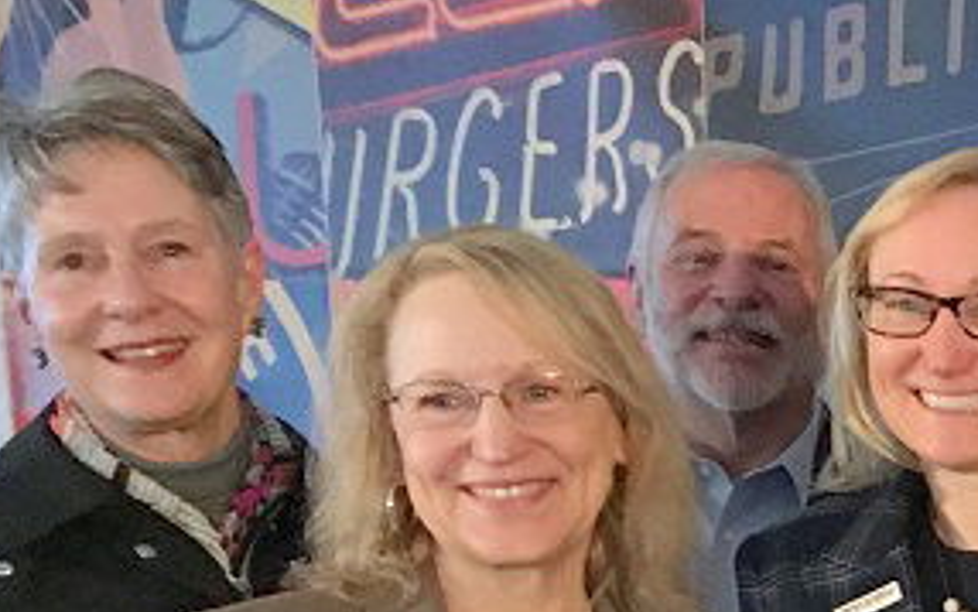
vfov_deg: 9.8
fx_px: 3440
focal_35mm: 129
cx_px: 1843
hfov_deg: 14.1
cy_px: 933
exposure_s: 1/30
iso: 200
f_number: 2.2
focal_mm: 4.15
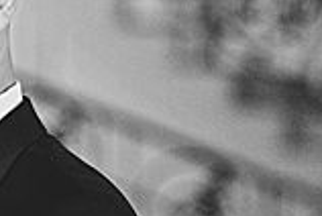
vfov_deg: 2.1
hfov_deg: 3.1
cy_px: 131
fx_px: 5959
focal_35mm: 665
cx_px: -118
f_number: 2.8
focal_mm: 112
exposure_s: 1/500
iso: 1250
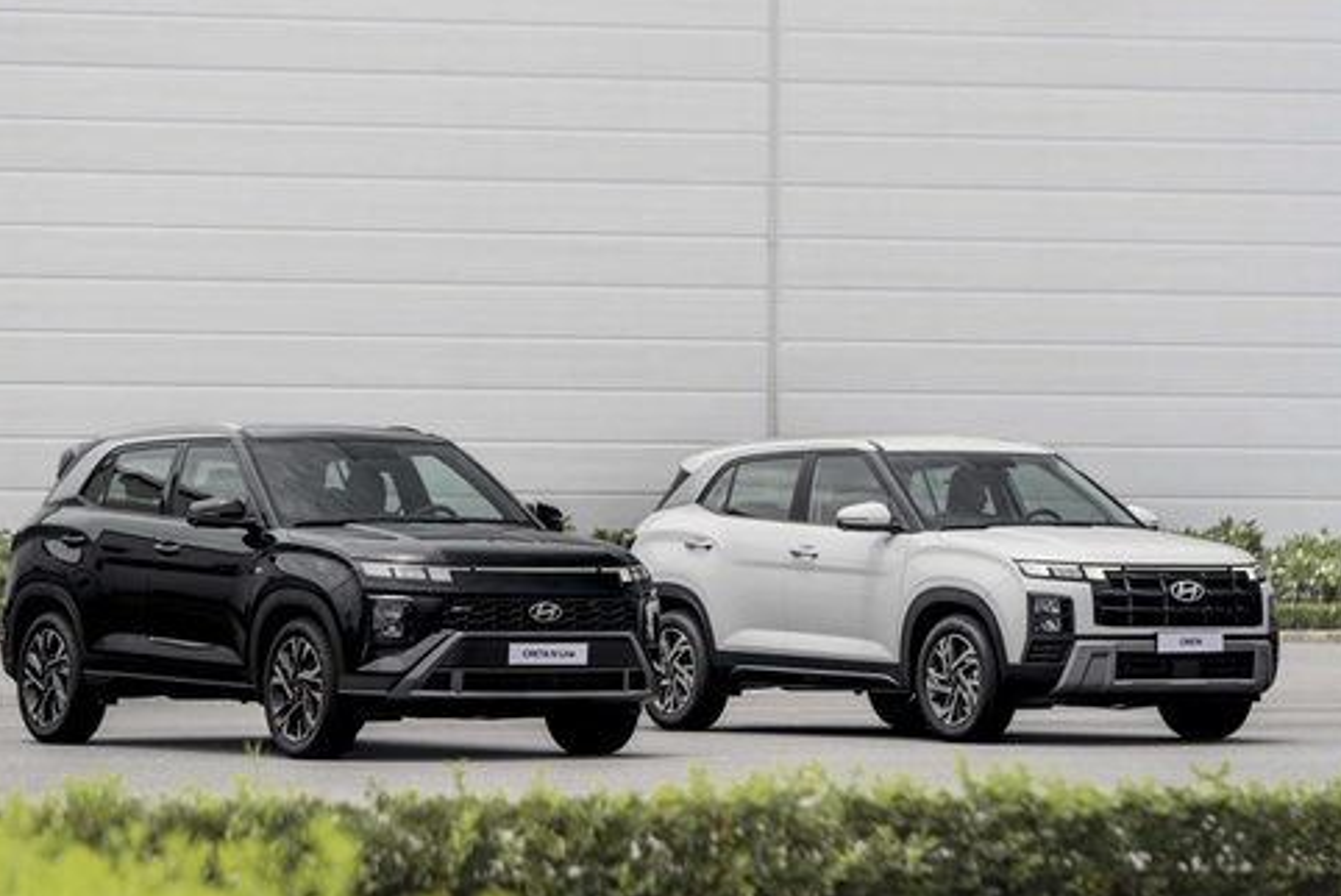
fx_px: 6336
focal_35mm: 170
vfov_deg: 8.1
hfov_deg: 12.1
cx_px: 598
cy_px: 477
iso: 100
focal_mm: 128
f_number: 3.2
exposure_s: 1/800
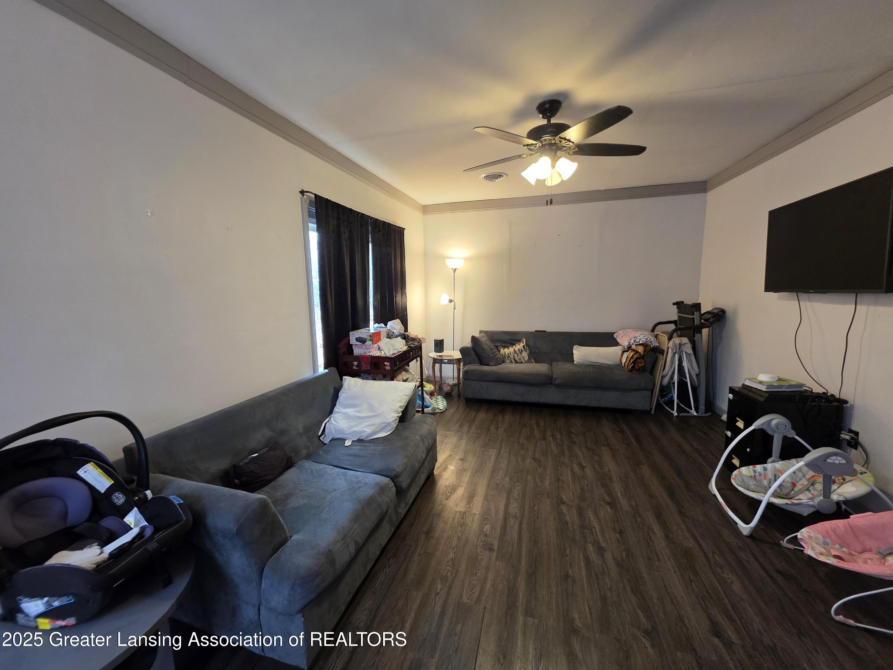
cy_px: 335
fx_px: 335
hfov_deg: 106.2
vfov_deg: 89.9
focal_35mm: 13
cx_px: 446
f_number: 1.9
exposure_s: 1/60
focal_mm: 2.2
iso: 320
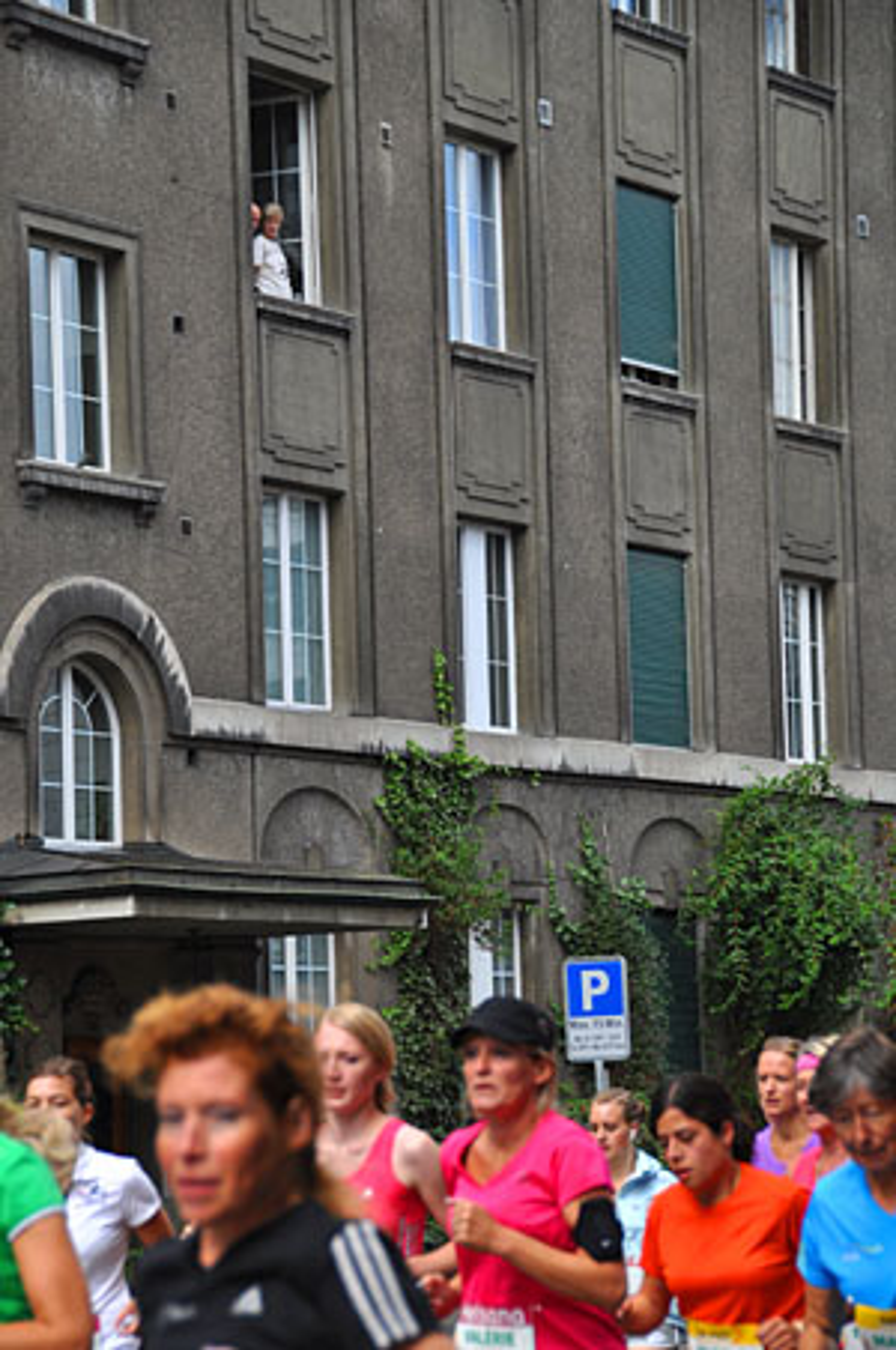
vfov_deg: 17.1
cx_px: 448
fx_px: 4493
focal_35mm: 120
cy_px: 675
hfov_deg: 11.4
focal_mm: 80
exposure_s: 1/500
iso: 200
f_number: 5.3
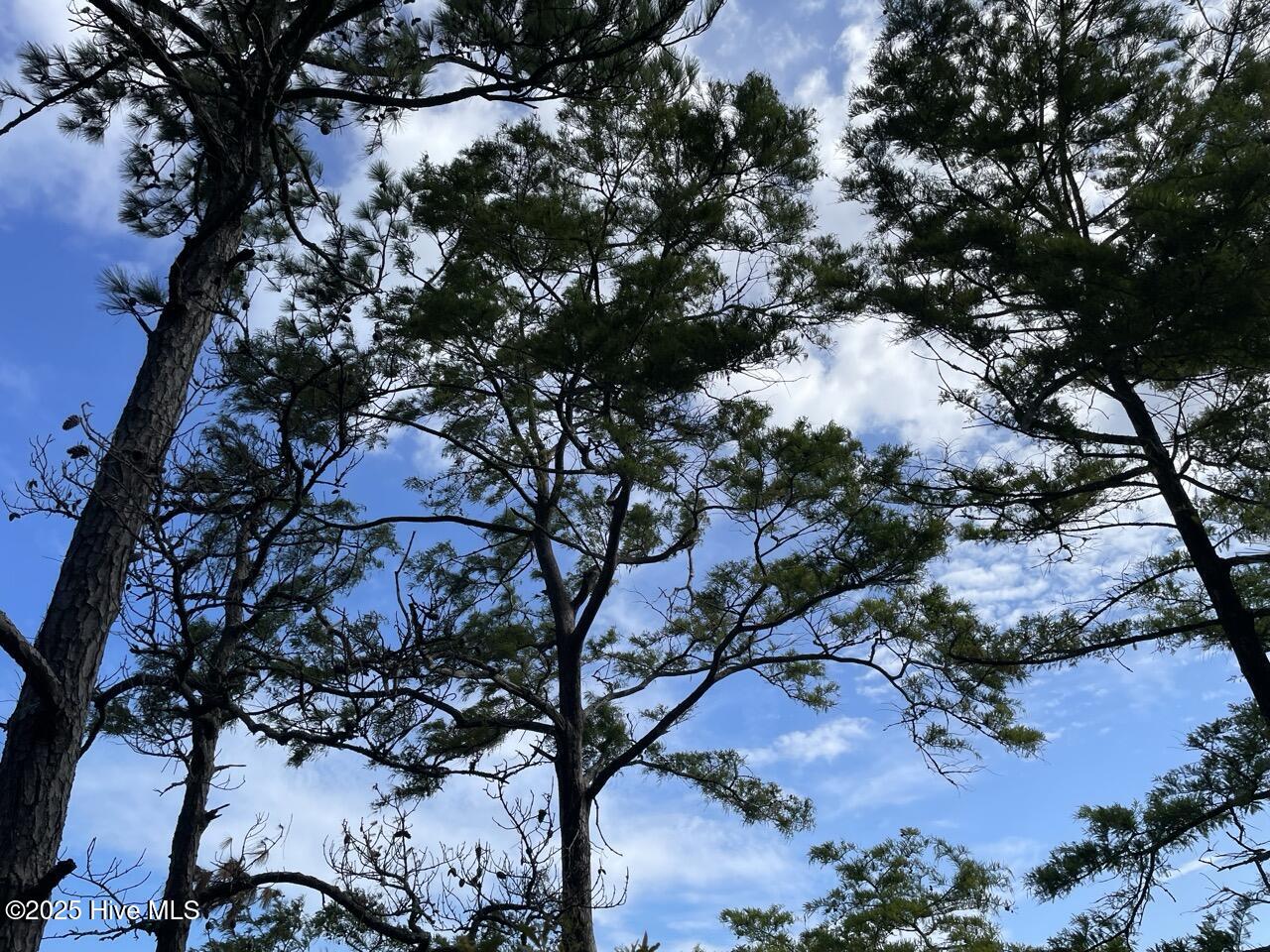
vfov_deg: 53.1
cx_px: 635
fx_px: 954
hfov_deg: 67.3
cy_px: 476
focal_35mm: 26
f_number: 1.6
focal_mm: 4.2
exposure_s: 1/3509
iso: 32
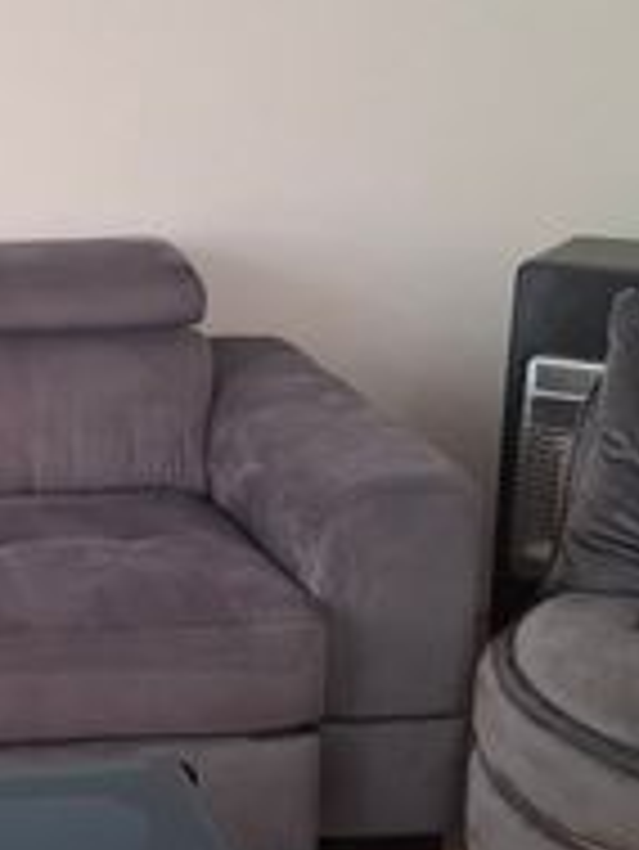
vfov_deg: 26.7
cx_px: -94
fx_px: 1795
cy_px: 396
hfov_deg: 19.2
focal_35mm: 73
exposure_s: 1/60
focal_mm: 5.54
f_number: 1.8
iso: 250
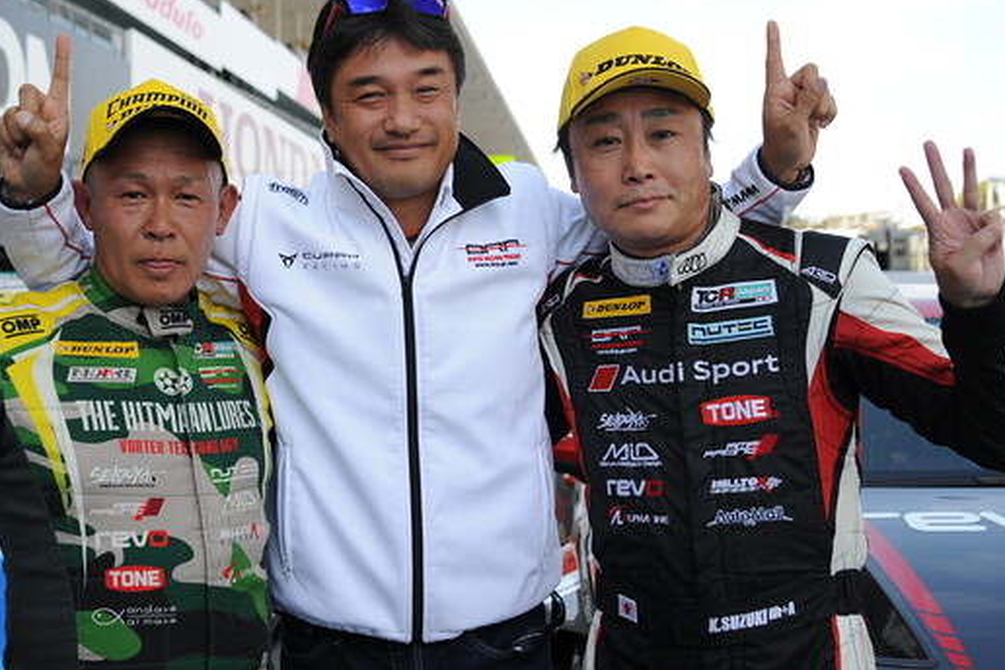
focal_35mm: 53
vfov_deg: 25.4
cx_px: 388
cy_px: 255
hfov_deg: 37.3
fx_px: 1479
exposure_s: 1/750
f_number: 4
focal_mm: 38
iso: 400
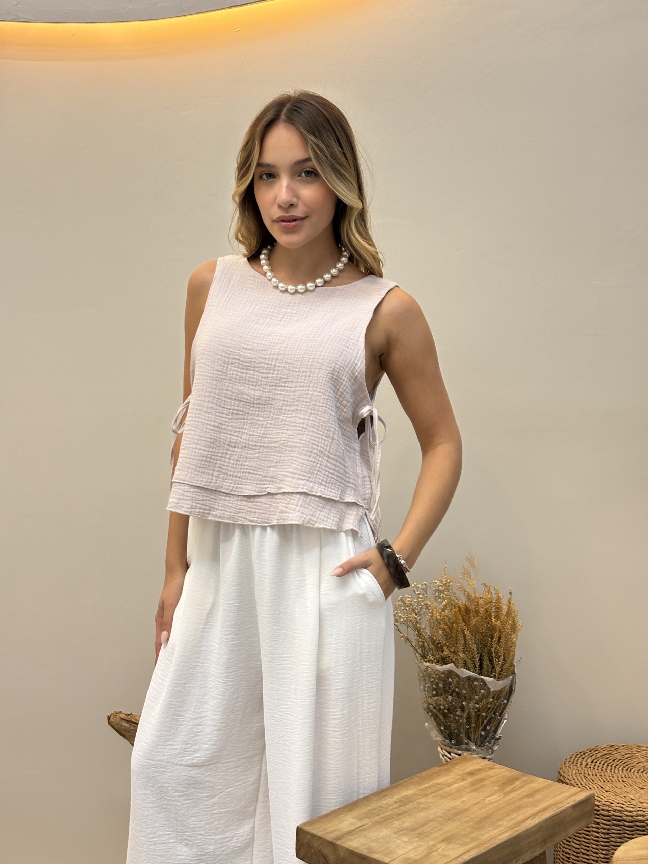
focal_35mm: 52
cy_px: 432
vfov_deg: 36.8
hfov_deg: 28.0
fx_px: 1298
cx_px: 324
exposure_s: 1/50
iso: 32
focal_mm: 5.96
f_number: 1.6
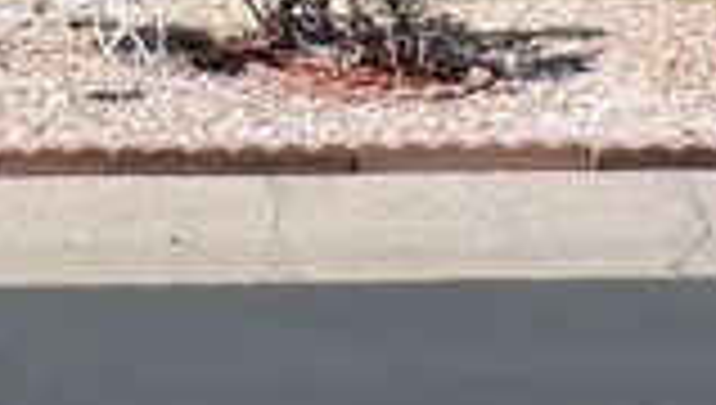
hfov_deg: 19.3
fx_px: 1996
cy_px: -320
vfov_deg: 10.9
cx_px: -117
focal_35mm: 105
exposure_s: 1/1000
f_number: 3.3
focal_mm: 4.3
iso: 100
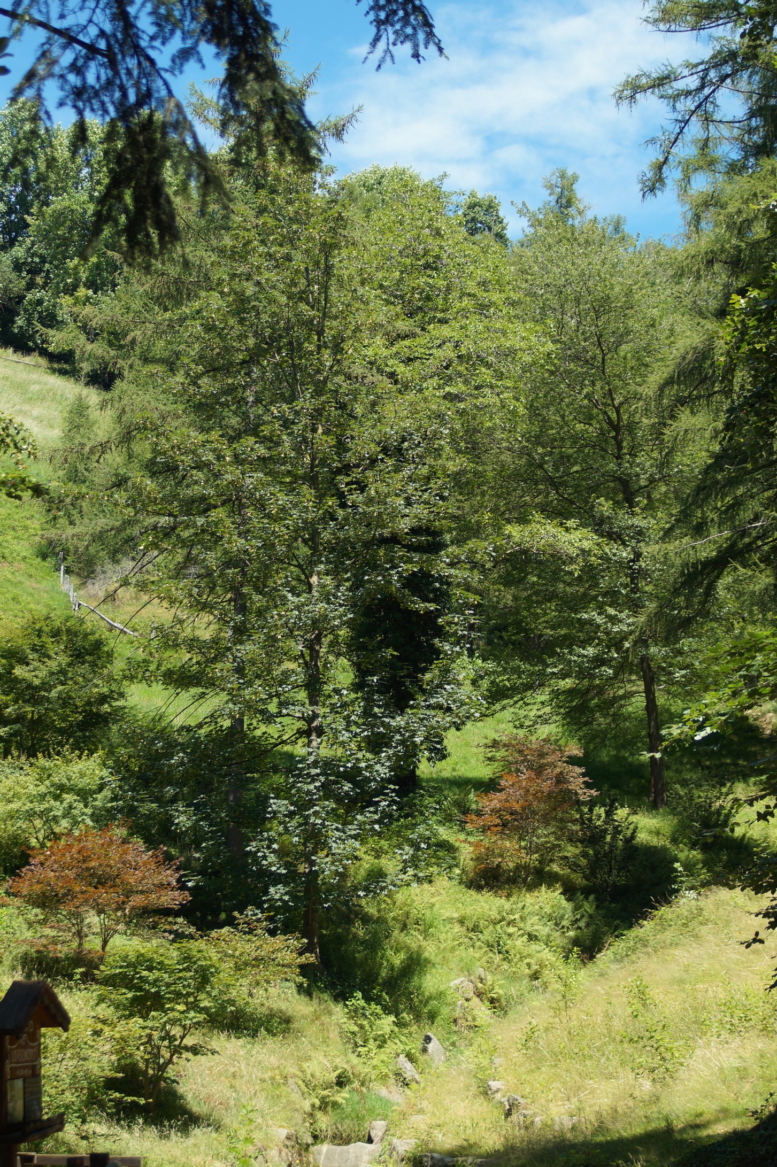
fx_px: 2431
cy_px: 584
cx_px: 388
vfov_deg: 27.0
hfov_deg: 18.2
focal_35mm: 75
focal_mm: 50
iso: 100
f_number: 4.5
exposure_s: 1/200
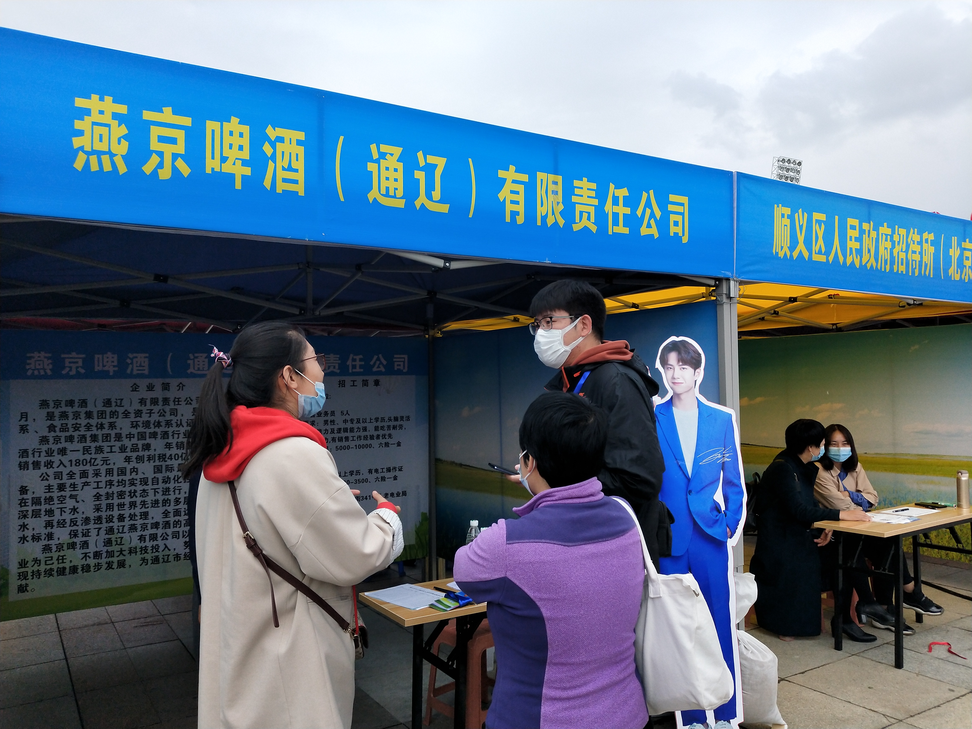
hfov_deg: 73.9
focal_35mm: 23
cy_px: 364
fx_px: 646
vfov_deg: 58.9
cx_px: 486
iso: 69
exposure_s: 1/1641
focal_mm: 3.99
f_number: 1.7
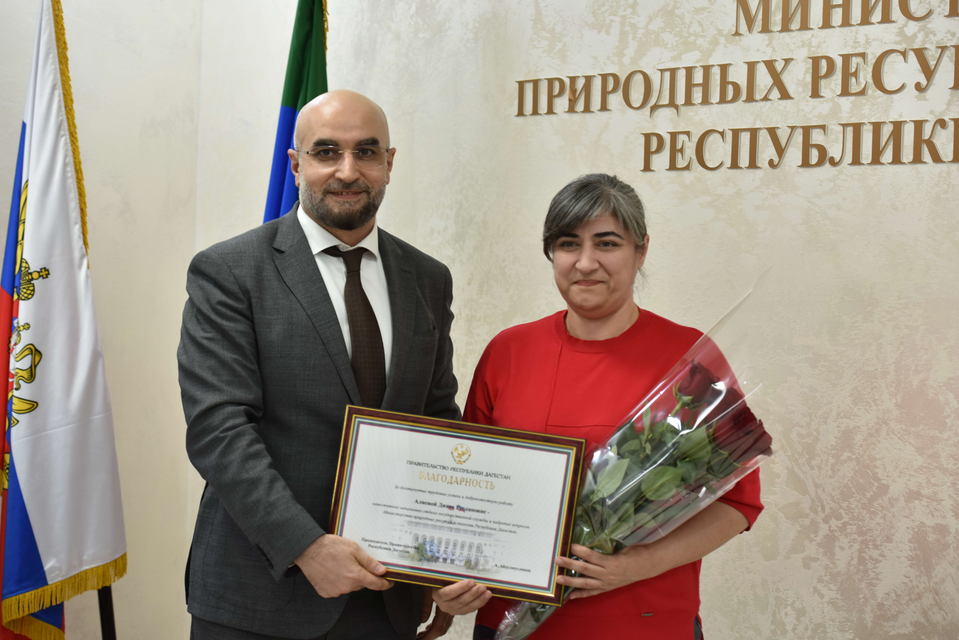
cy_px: 320
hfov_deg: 28.8
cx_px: 480
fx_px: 1865
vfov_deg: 19.5
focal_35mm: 70
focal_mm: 70
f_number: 4.5
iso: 640
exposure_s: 1/80
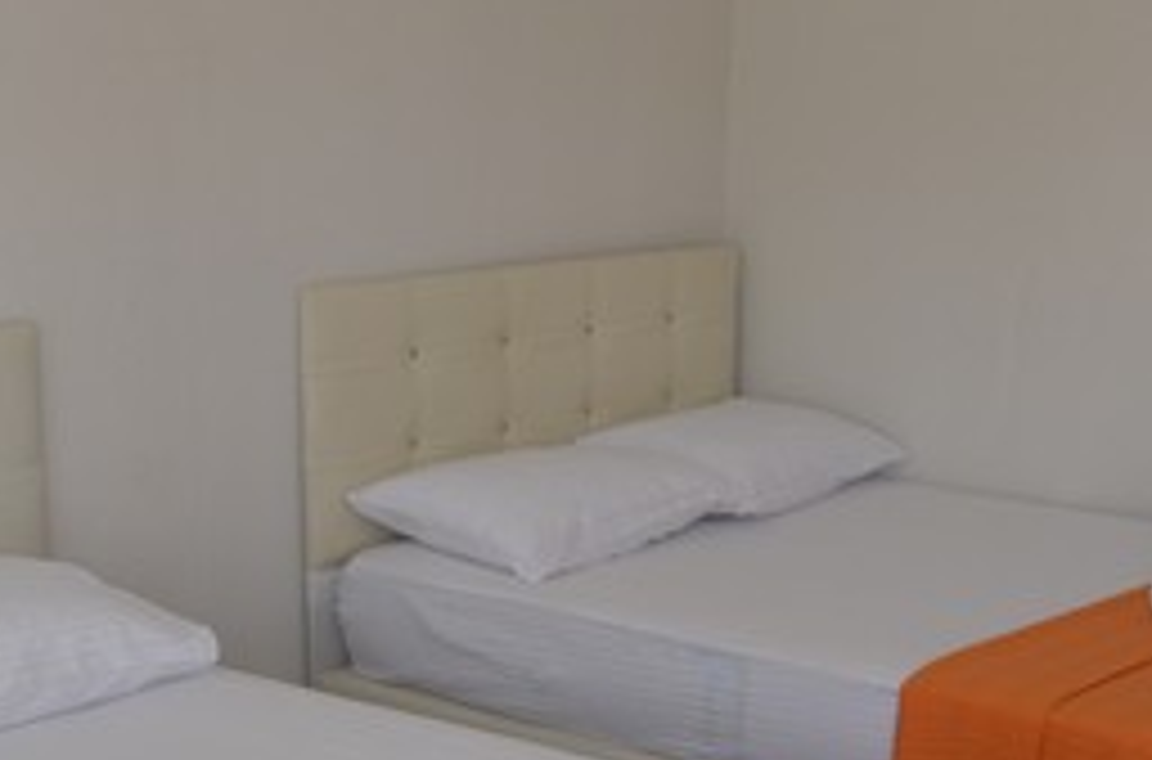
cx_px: 324
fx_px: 1914
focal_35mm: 60
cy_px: 747
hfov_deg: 33.0
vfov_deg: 21.7
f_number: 5.6
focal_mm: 10
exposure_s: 1/125
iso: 320
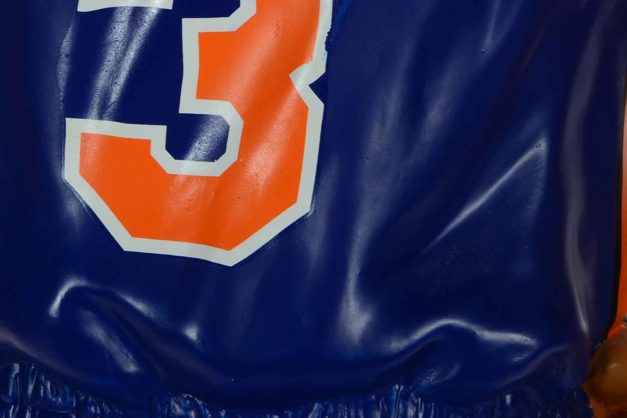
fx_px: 6430
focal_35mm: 369
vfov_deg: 3.7
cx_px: 240
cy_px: -42
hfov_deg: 5.6
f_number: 18
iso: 200
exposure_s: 1/160
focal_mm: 105
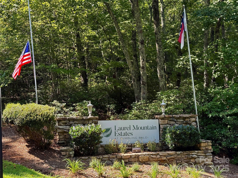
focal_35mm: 48
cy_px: 89
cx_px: 119
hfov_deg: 39.7
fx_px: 330
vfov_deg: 30.3
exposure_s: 1/506
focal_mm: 6.76
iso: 100
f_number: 1.78
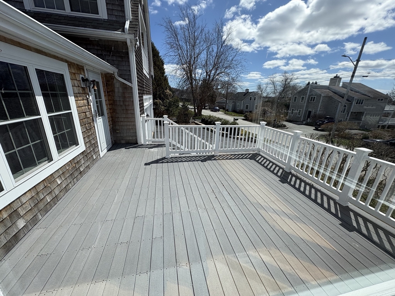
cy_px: 148
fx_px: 160
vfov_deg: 85.7
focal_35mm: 14
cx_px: 198
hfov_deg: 102.1
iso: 50
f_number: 2.2
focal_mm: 2.22
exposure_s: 1/2208
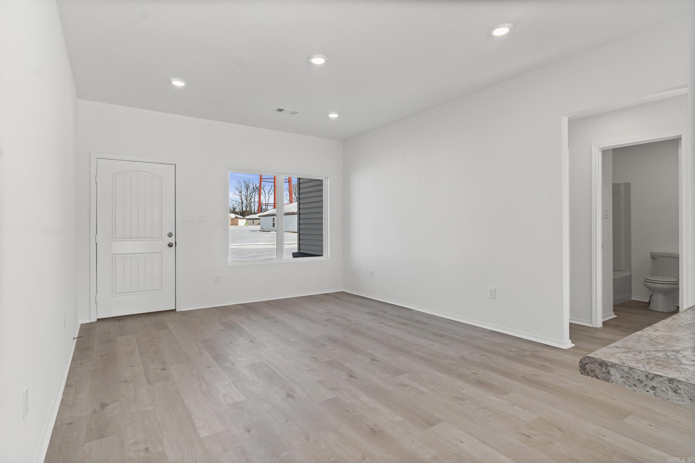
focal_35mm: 18
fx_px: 347
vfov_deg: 67.4
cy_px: 232
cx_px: 348
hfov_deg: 90.0
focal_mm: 12
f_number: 9
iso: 250
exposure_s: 1/20
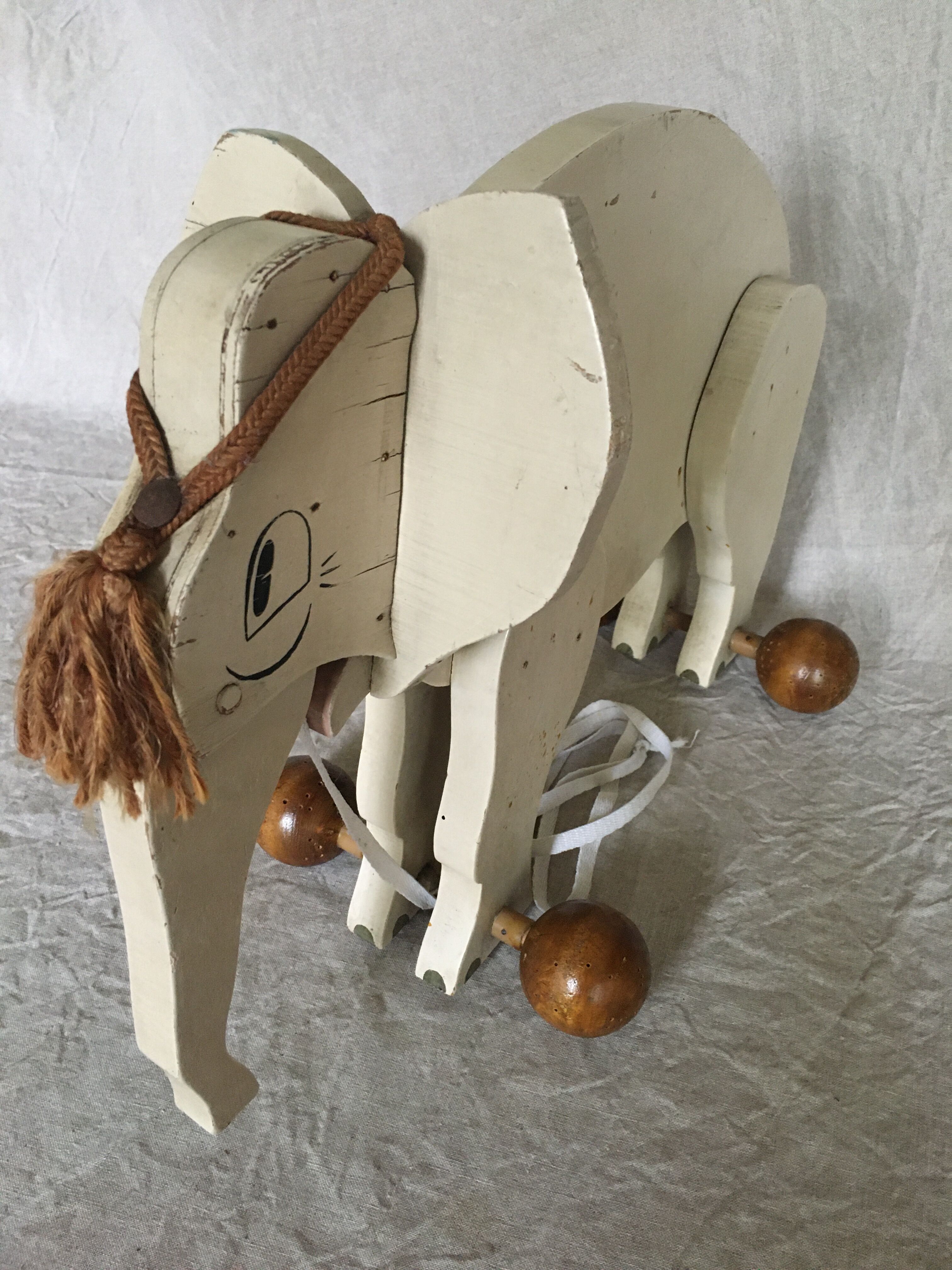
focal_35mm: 29
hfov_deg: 48.2
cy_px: 635
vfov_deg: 61.7
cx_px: 476
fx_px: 1063
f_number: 2.2
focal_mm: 4.15
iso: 200
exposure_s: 1/17
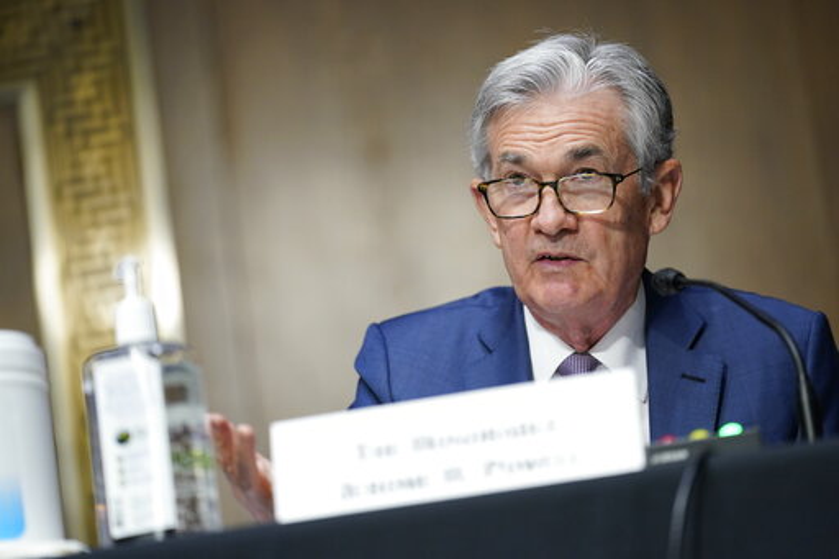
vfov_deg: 8.2
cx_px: 420
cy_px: 280
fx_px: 3891
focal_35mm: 167
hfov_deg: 12.3
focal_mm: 167
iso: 2000
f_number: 2.8
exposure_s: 1/200
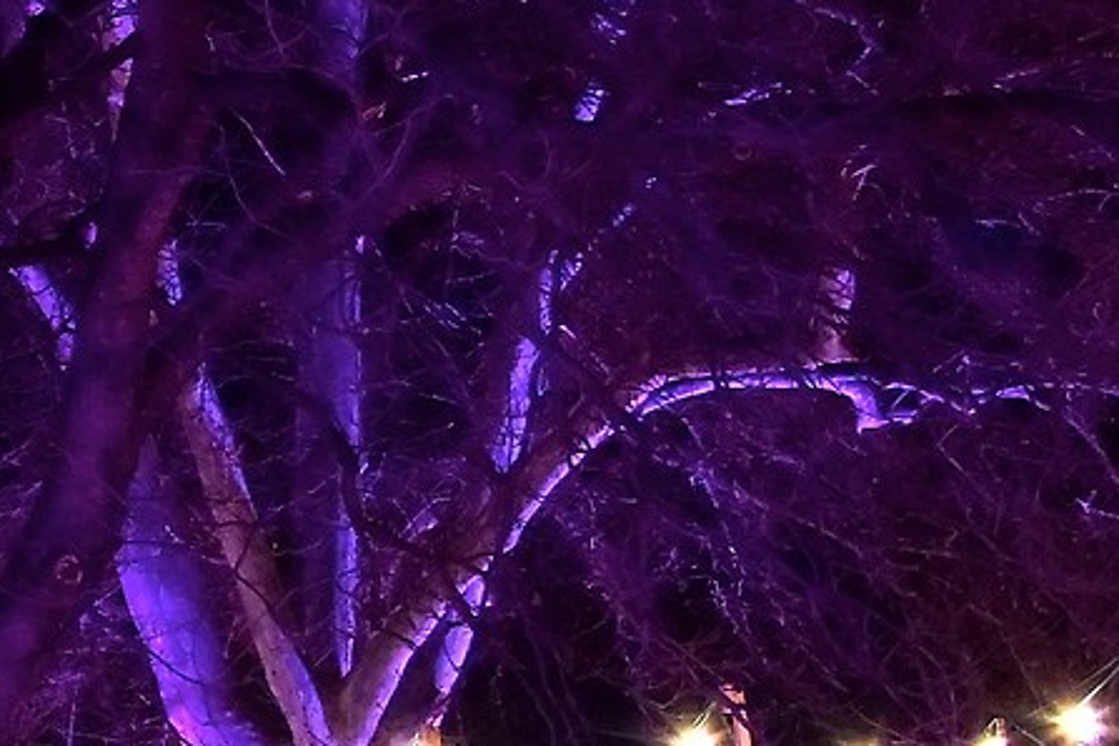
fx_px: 4009
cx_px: -1657
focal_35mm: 129
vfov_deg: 10.6
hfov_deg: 12.2
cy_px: 199
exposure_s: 1/30
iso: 6400
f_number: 5
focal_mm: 24
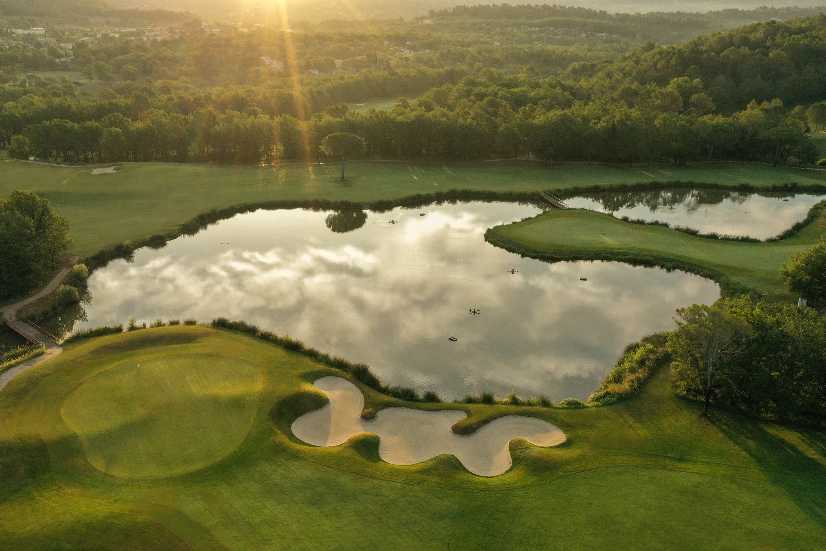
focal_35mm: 28
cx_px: 413
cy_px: 276
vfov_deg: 46.4
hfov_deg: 65.5
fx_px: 642
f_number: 5.6
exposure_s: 1/240
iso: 200
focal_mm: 10.26
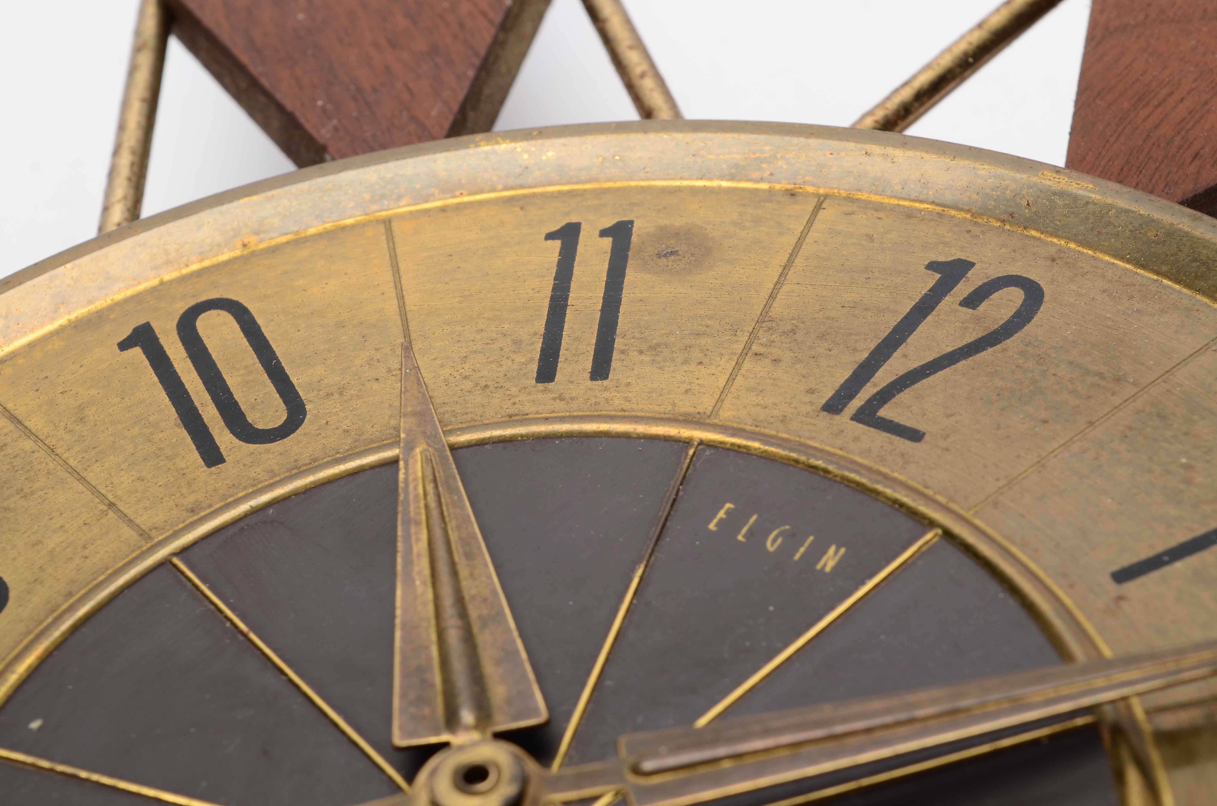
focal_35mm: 82
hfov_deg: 24.7
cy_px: 403
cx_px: 608
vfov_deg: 16.5
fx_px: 2783
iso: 100
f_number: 14
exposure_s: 1/160
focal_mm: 55
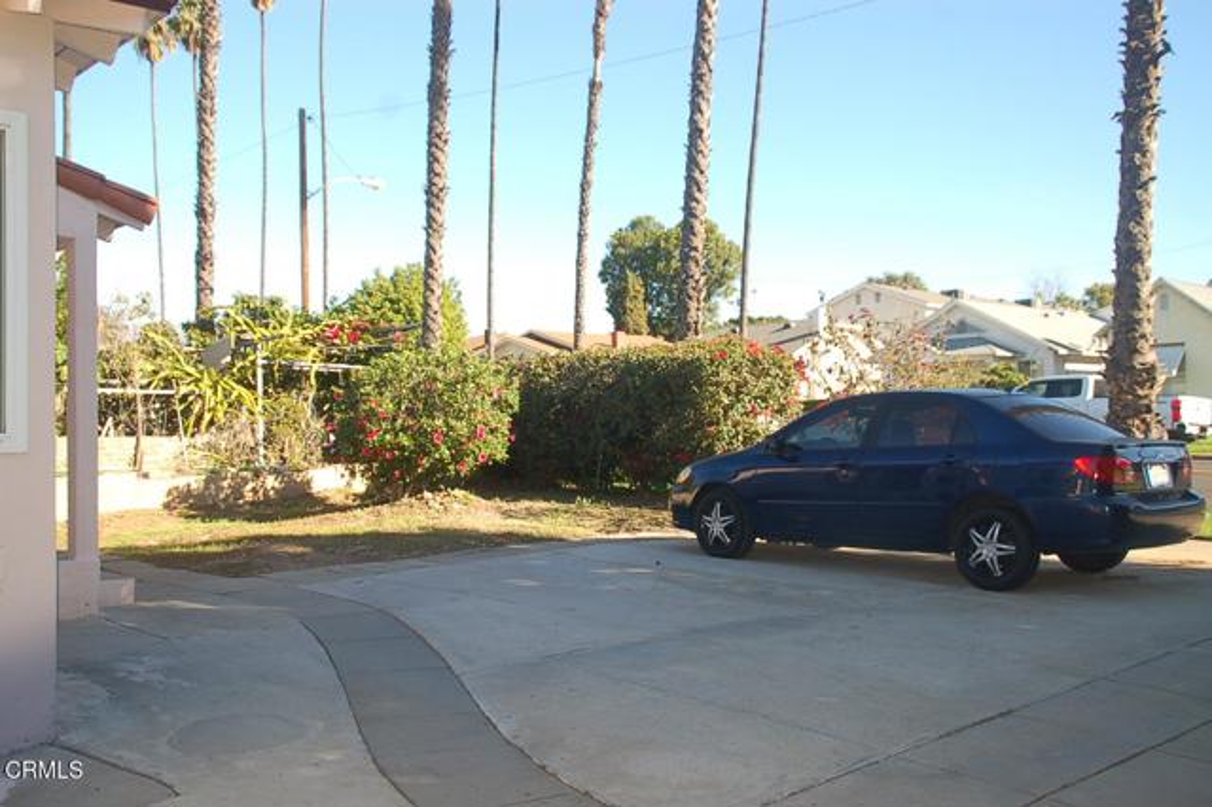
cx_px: 606
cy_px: 404
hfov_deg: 51.3
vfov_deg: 35.5
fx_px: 1262
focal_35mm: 38
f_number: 5.6
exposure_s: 1/500
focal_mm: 25
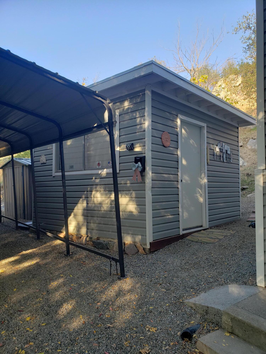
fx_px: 266
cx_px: 133
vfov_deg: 67.3
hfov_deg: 53.1
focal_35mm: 26
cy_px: 177
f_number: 2.4
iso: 50
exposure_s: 1/214
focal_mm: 4.3
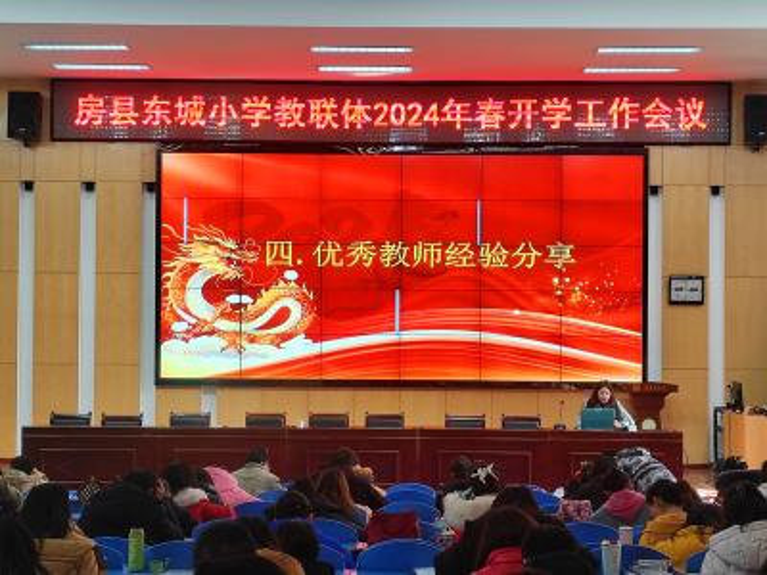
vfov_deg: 20.2
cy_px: 288
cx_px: 384
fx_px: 1617
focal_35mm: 73
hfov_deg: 26.7
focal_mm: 6.14
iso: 500
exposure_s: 1/100
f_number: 1.8
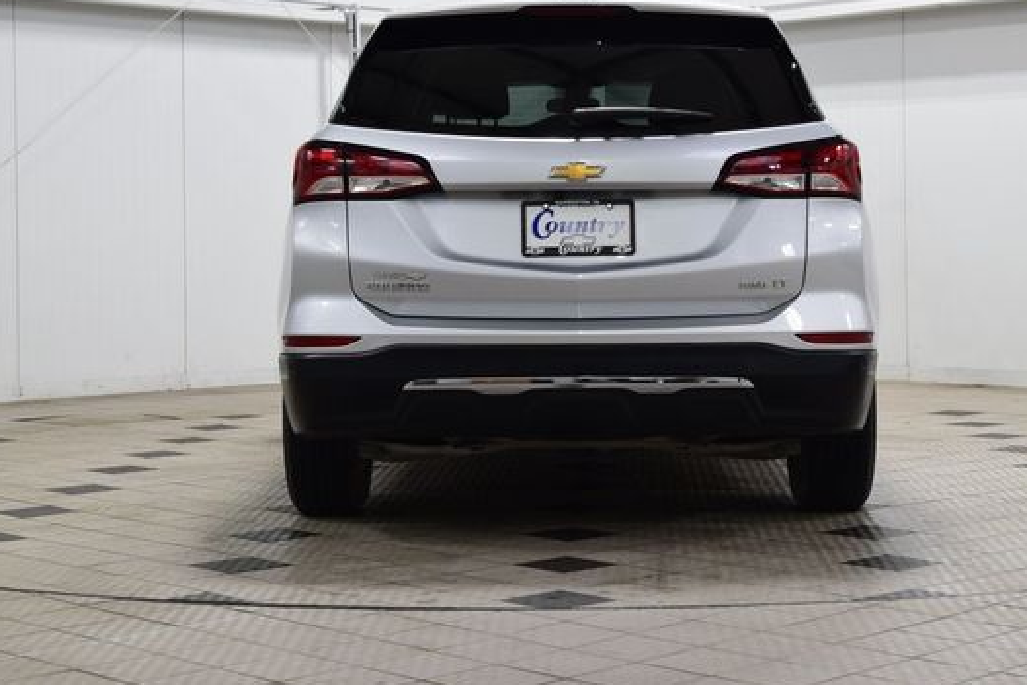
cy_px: 282
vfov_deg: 18.7
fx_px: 2083
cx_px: 582
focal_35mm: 73
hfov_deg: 27.7
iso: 400
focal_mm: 40
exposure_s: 1/15
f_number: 6.3
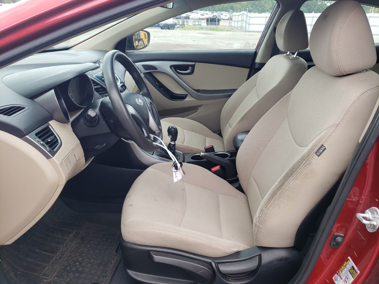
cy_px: 142
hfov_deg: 67.3
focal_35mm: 26
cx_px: 190
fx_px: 285
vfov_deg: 53.1
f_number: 1.5
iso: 50
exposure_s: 1/400
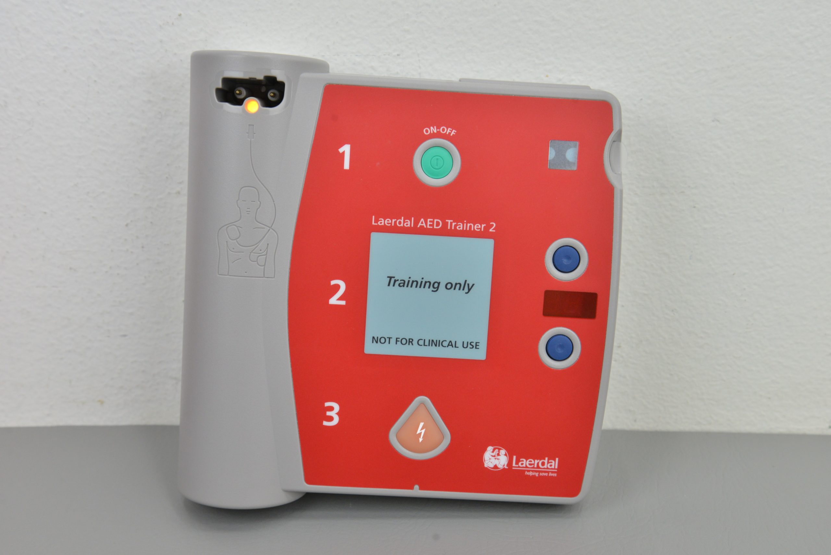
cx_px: 416
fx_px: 1062
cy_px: 278
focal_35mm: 46
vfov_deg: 29.3
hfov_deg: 42.7
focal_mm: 46
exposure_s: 1/100
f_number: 7.1
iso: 1000
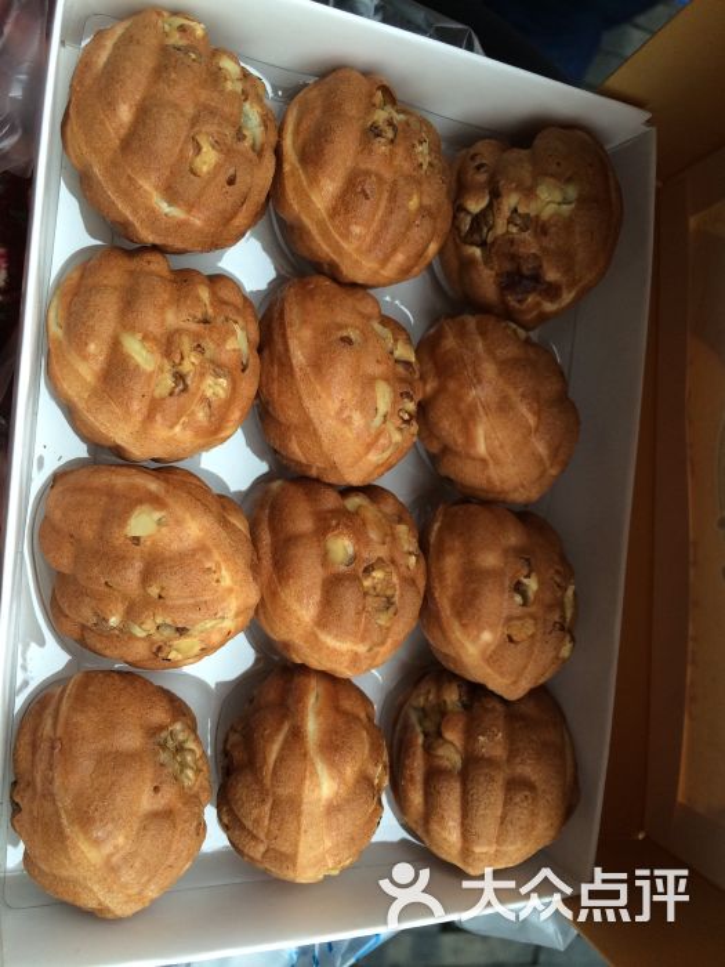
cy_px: 484
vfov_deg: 61.7
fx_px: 810
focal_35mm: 29
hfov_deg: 48.2
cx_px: 362
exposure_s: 1/100
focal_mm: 4.15
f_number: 2.2
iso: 64
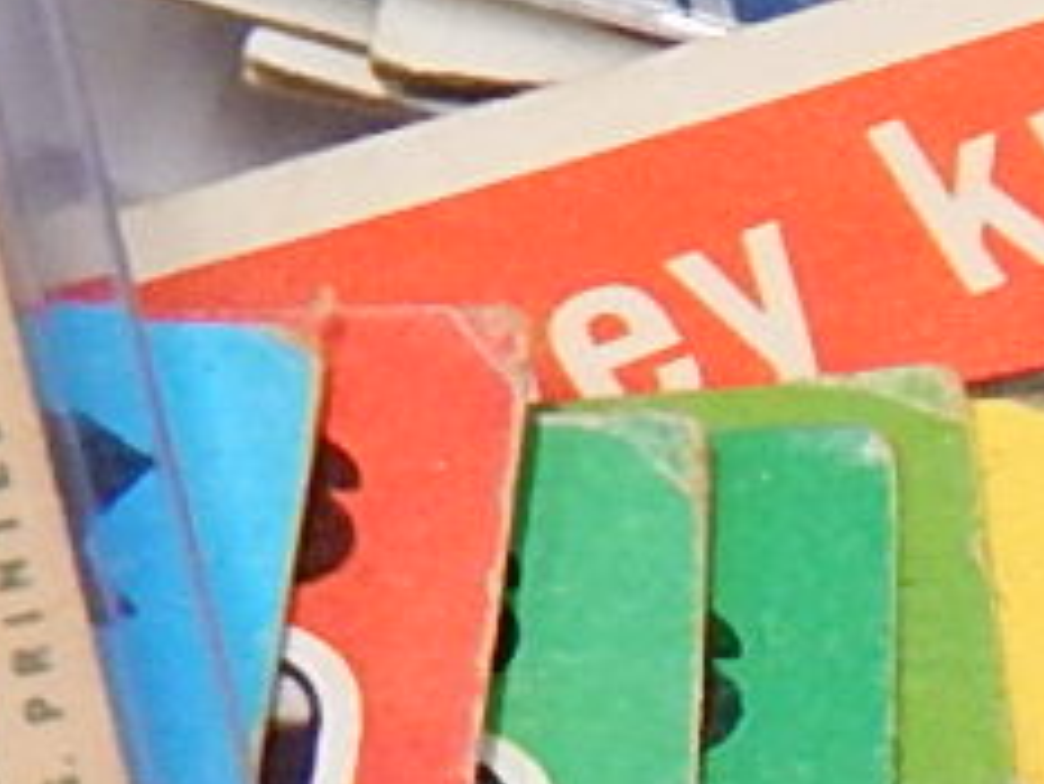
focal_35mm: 213
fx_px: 6427
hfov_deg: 8.8
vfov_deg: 6.4
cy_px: 2307
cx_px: 2016
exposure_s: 1/40
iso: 400
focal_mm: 5.6
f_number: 3.2
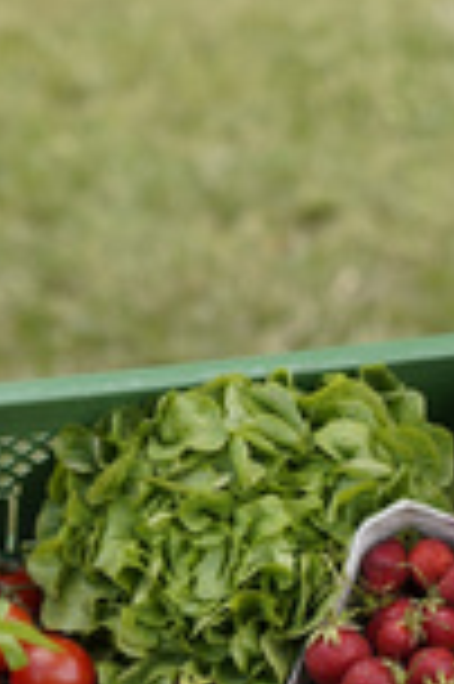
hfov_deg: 8.6
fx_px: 2995
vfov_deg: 12.7
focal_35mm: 158
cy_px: 855
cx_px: 384
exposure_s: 1/1250
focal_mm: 60
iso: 640
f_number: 3.5
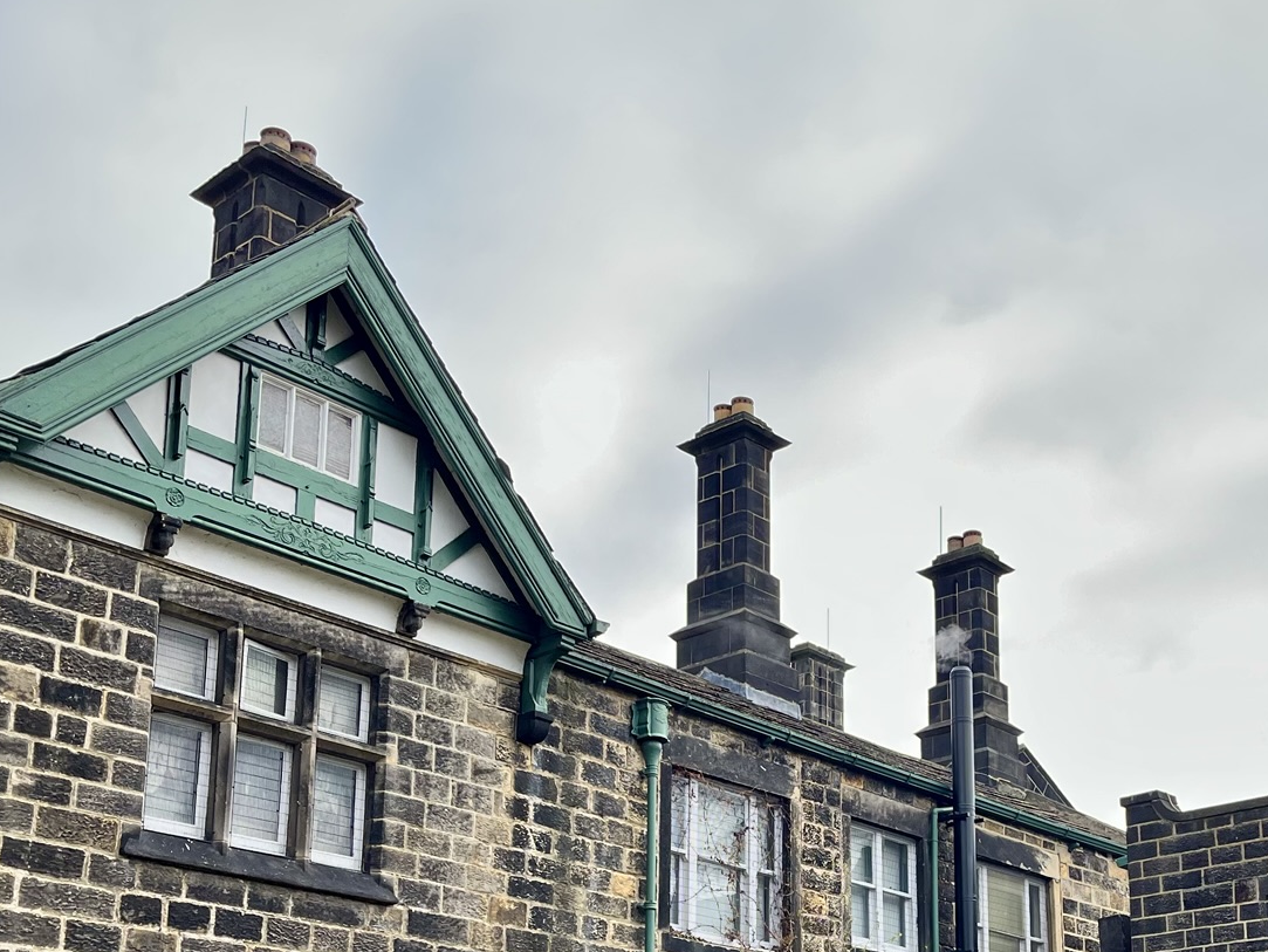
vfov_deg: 29.0
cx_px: 824
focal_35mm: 48
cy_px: 863
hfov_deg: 39.3
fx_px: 1759
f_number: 1.6
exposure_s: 1/495
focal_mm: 5.1
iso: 50
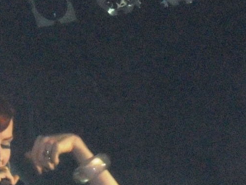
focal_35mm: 267
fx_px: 1899
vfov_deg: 5.5
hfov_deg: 7.4
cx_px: 95
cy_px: 218
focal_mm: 18.6
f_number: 5.9
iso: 800
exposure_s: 1/60
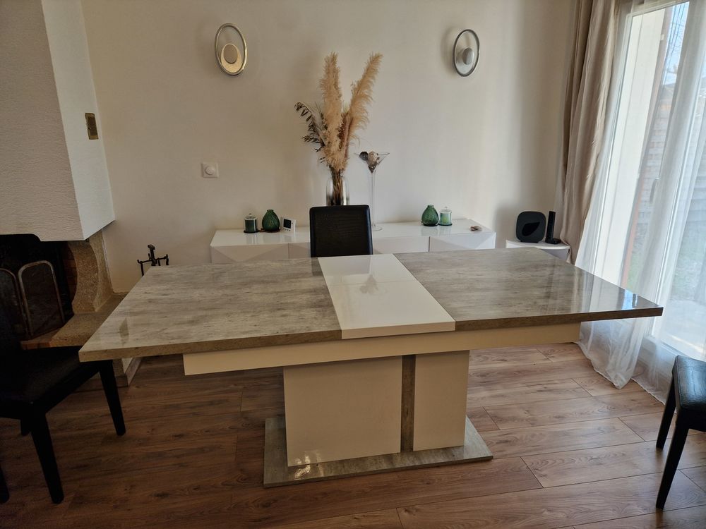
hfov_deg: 73.9
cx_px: 353
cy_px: 264
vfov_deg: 58.9
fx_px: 469
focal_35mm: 23
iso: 50
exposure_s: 1/100
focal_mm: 5.4
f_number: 1.8
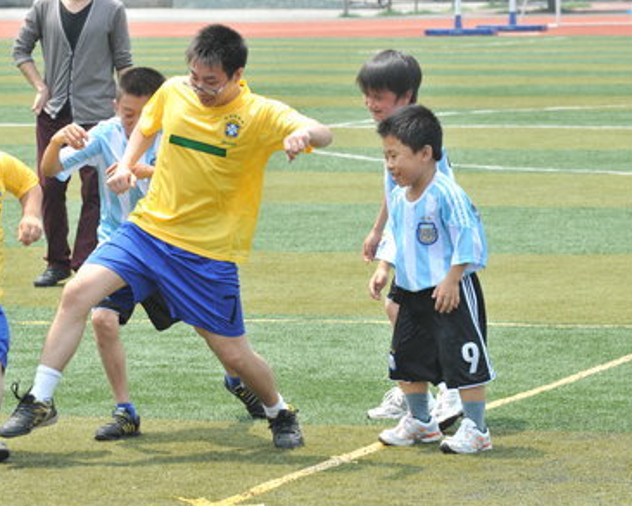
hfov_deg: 9.6
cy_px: 270
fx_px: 3742
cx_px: 150
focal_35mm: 200
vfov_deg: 7.7
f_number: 10
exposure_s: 1/400
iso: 640
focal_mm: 130
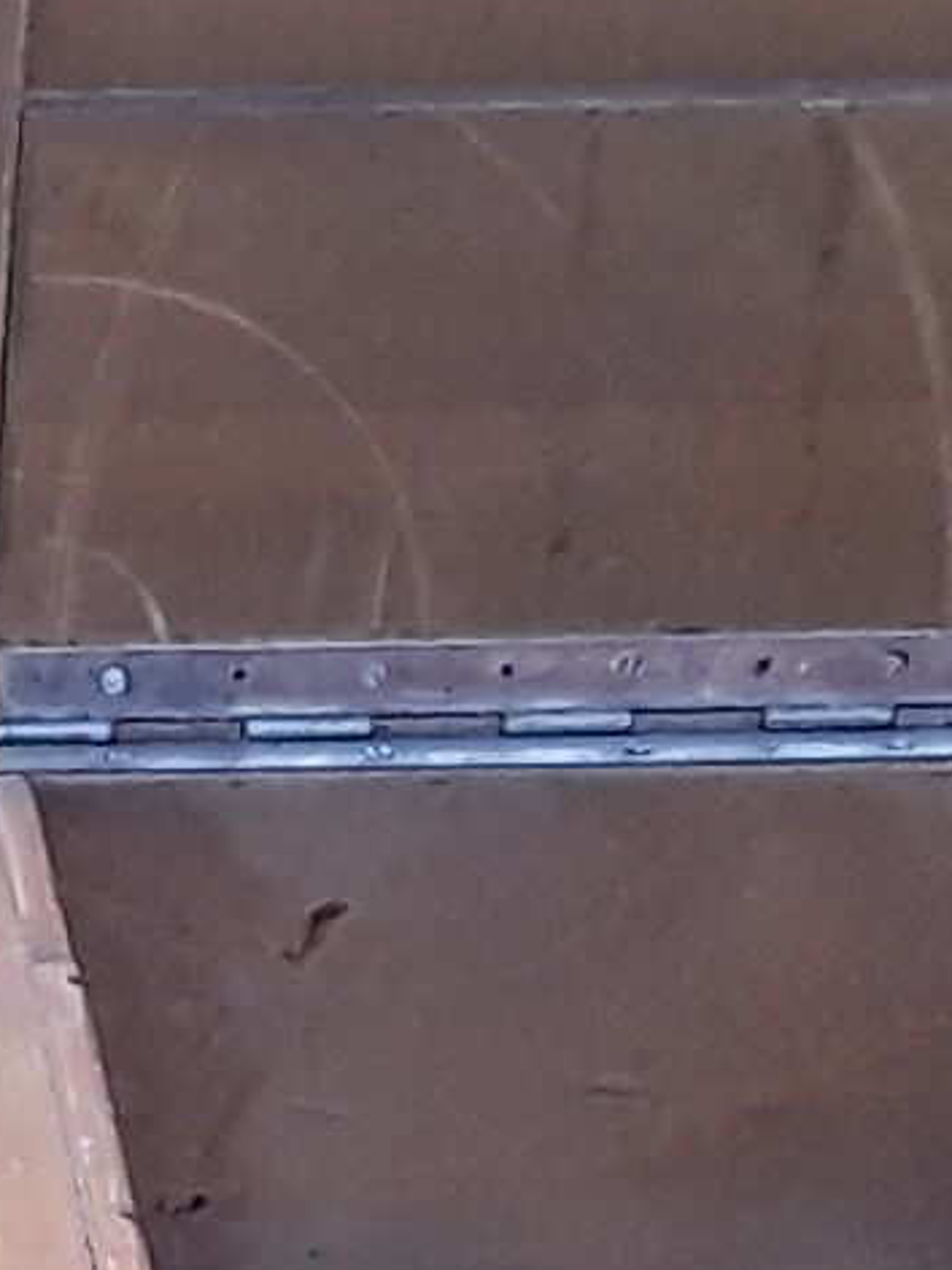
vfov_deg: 9.9
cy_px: 2494
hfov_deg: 7.6
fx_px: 6860
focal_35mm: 187
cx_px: -990
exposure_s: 1/100
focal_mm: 2.91
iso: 64
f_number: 1.9
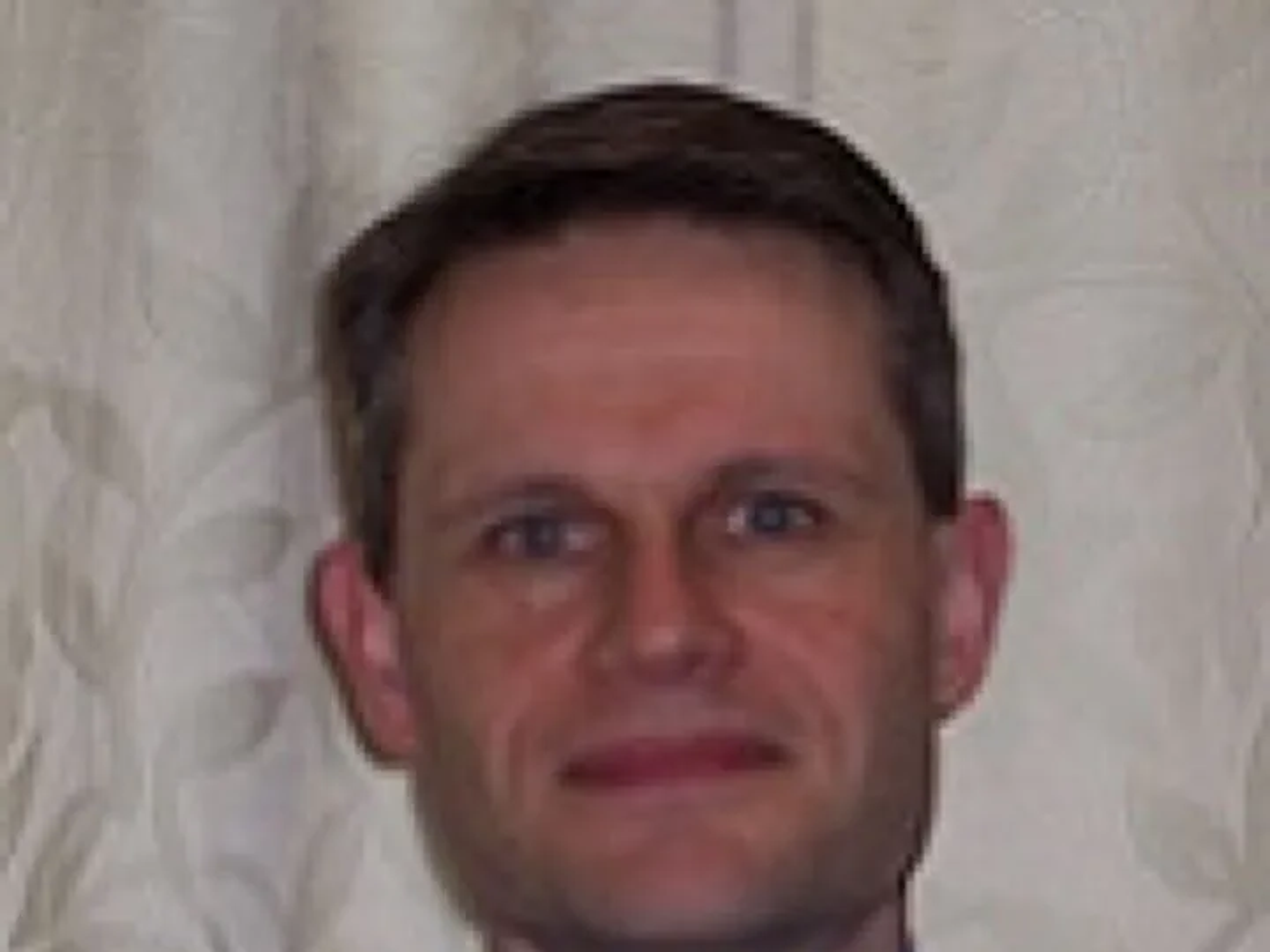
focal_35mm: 111
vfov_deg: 13.3
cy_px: 476
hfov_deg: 17.7
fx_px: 4072
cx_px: 635
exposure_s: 1/90
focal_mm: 16.8
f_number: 4.8
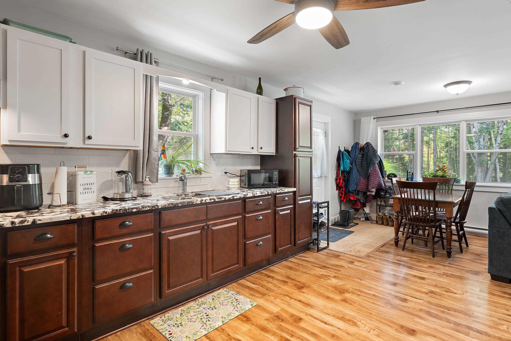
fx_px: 270
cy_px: 167
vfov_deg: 64.6
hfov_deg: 86.8
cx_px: 268
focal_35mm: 19
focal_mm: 18
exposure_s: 2
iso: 250
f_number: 9
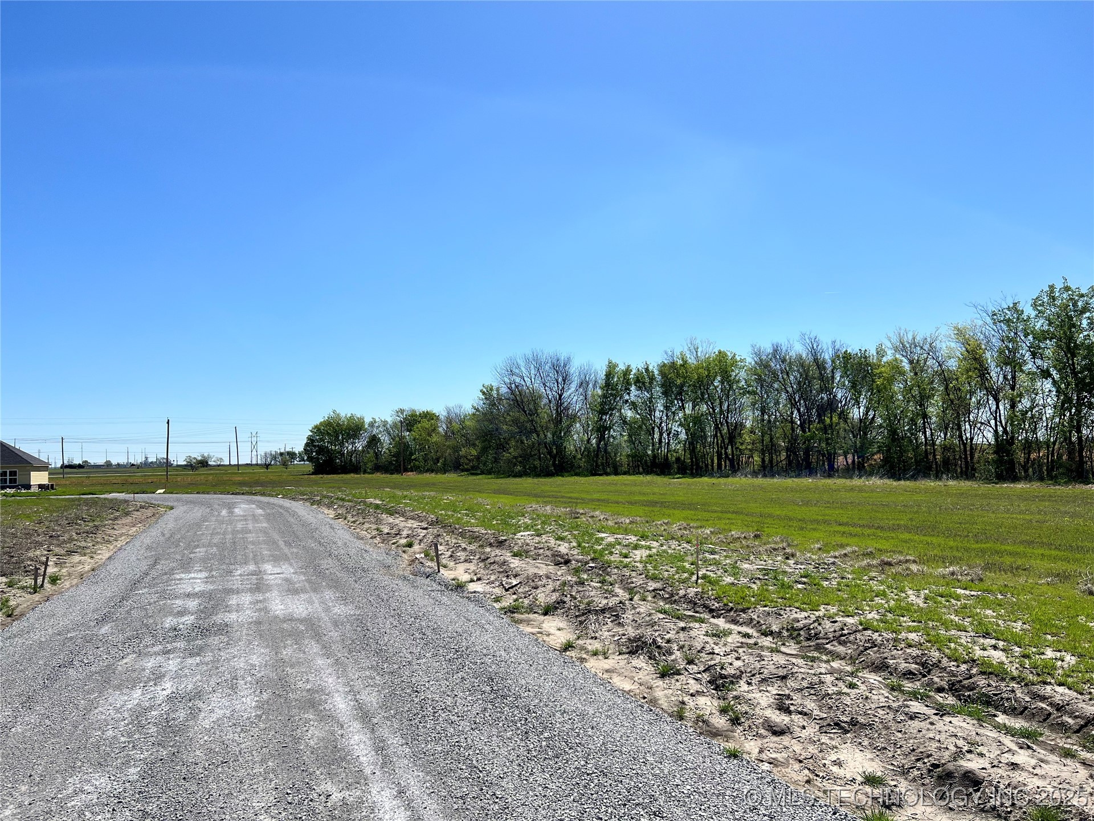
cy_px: 410
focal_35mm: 26
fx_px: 822
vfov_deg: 53.1
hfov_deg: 67.3
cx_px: 547
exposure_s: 1/6993
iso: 50
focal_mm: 5.7
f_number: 1.5
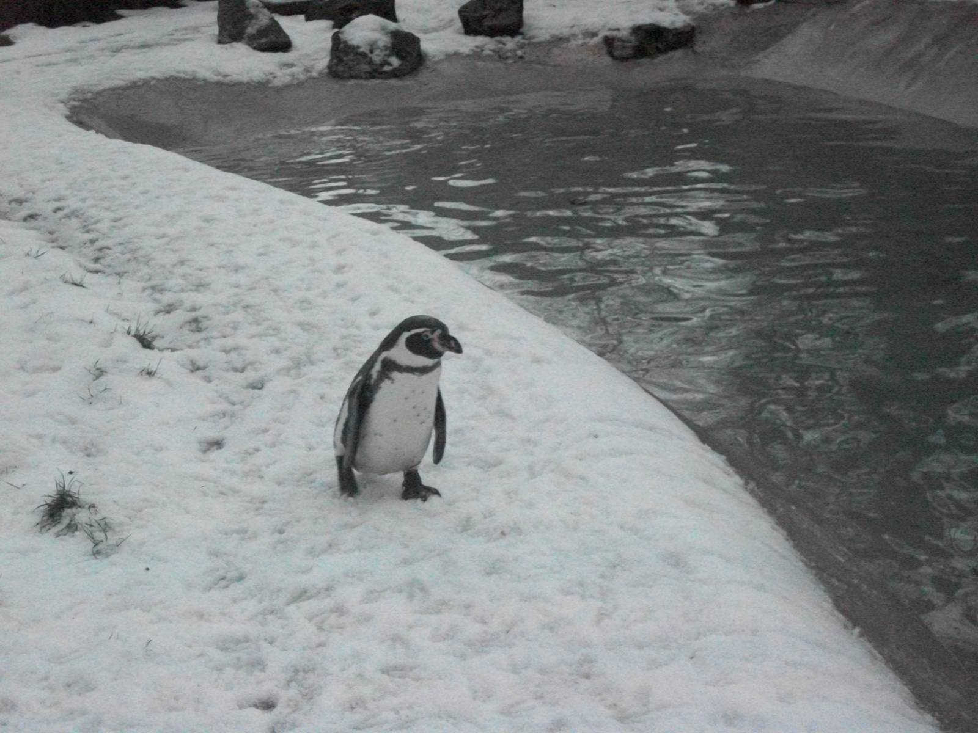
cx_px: 489
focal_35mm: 77
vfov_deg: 19.1
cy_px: 366
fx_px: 2175
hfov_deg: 25.3
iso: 800
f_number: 4.6
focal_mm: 13.7
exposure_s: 1/60
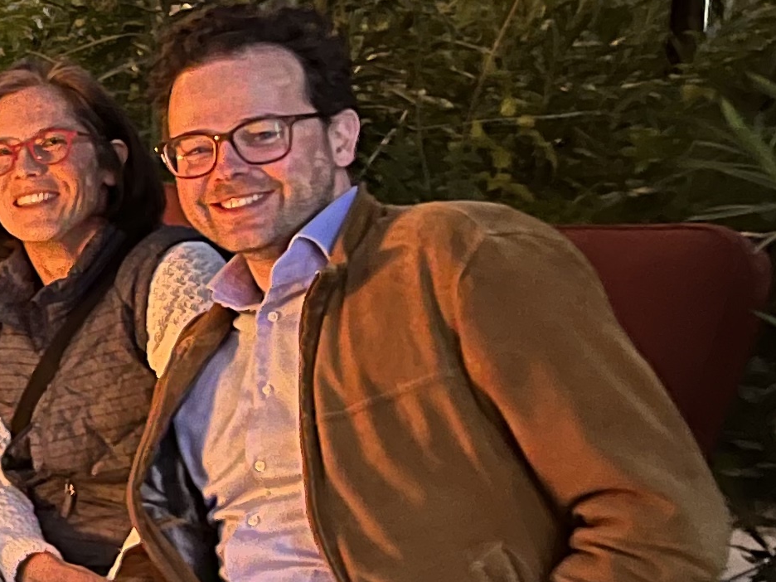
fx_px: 2511
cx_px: -779
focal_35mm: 112
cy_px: 343
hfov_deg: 14.5
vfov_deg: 13.2
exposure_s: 1/17
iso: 1250
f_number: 1.6
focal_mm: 5.1
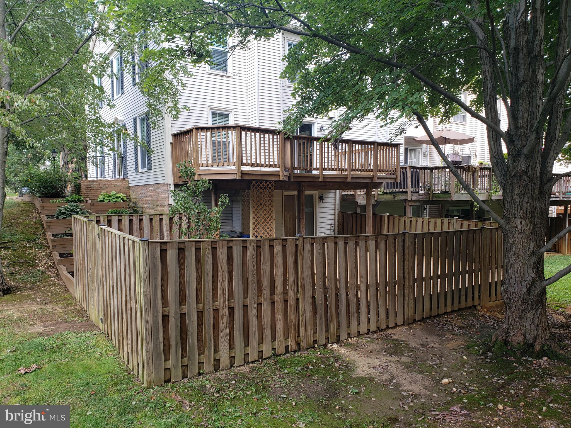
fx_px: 429
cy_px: 214
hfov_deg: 67.3
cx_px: 286
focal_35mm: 26
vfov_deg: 53.1
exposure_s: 1/128
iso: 50
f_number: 2.4
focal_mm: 4.3
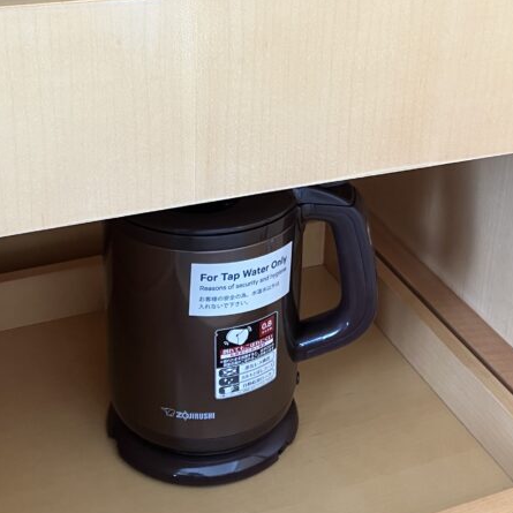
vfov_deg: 29.7
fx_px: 956
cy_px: 143
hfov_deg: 30.0
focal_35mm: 57
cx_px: 254
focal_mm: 3.99
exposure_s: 1/60
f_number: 1.8
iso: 80
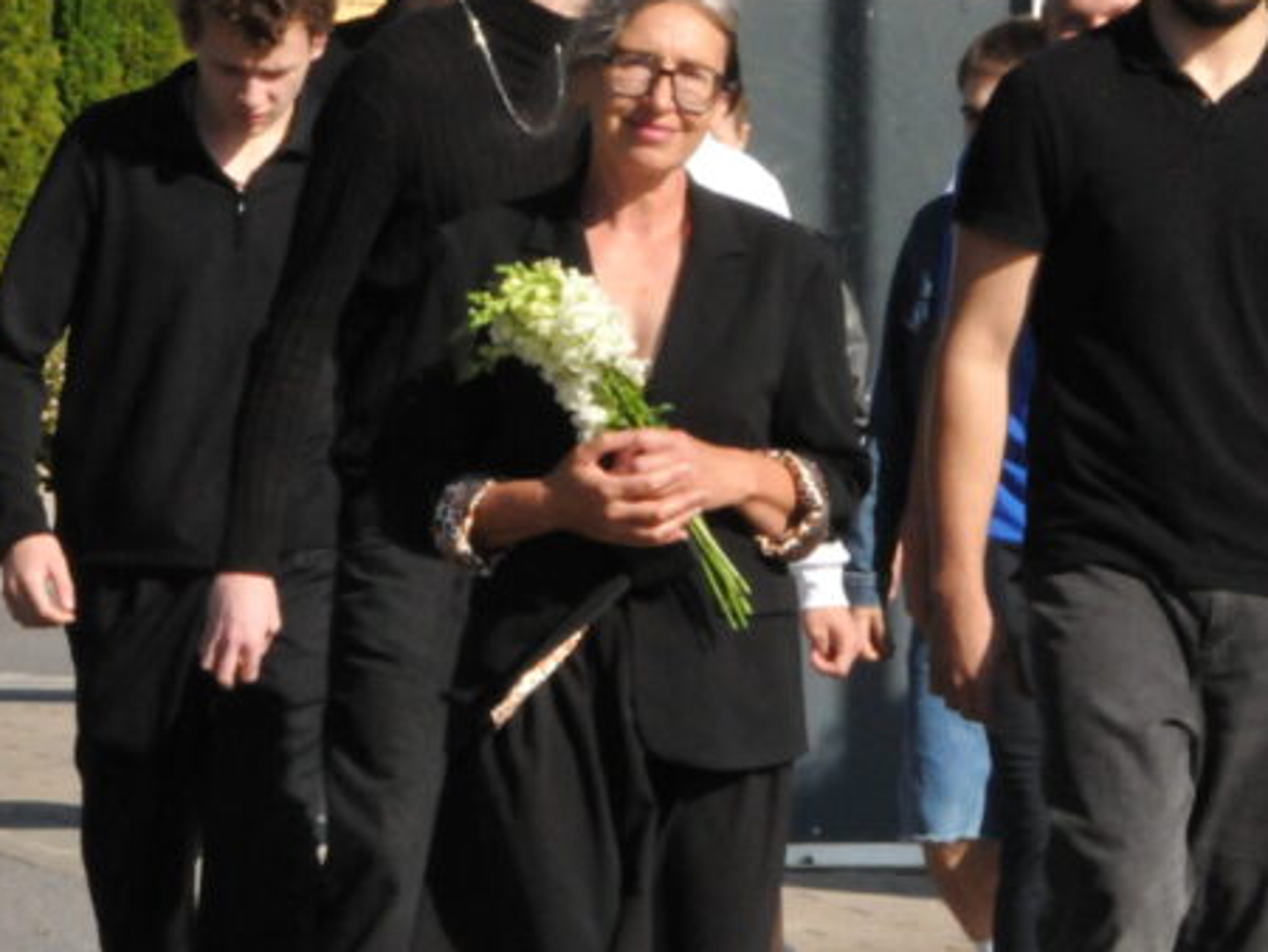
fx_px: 11765
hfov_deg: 6.2
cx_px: 738
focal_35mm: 321
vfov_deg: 4.6
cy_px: 470
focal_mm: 98
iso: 2200
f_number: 36
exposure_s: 1/250
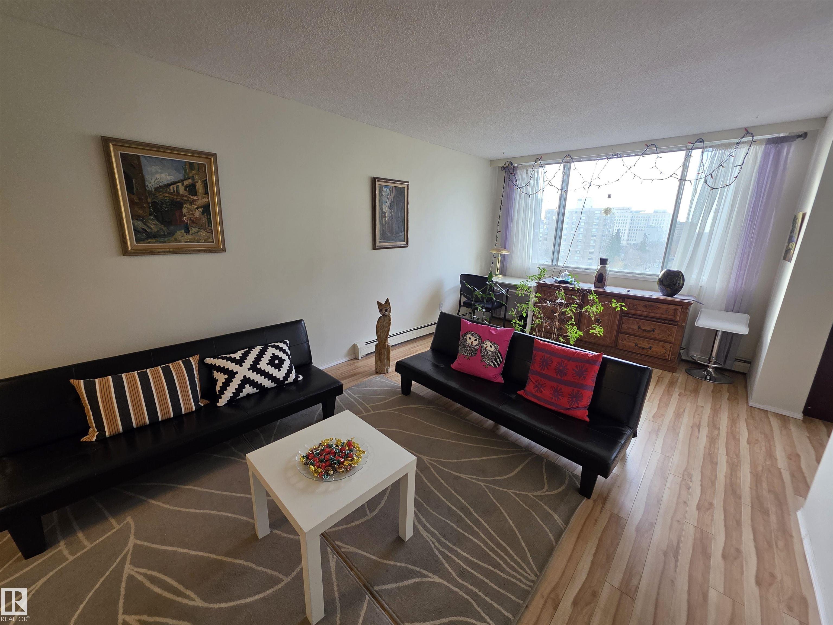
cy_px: 312
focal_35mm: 13
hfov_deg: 106.2
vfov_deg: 89.9
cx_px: 416
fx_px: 313
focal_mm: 2.2
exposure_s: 1/120
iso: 125
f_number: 1.9
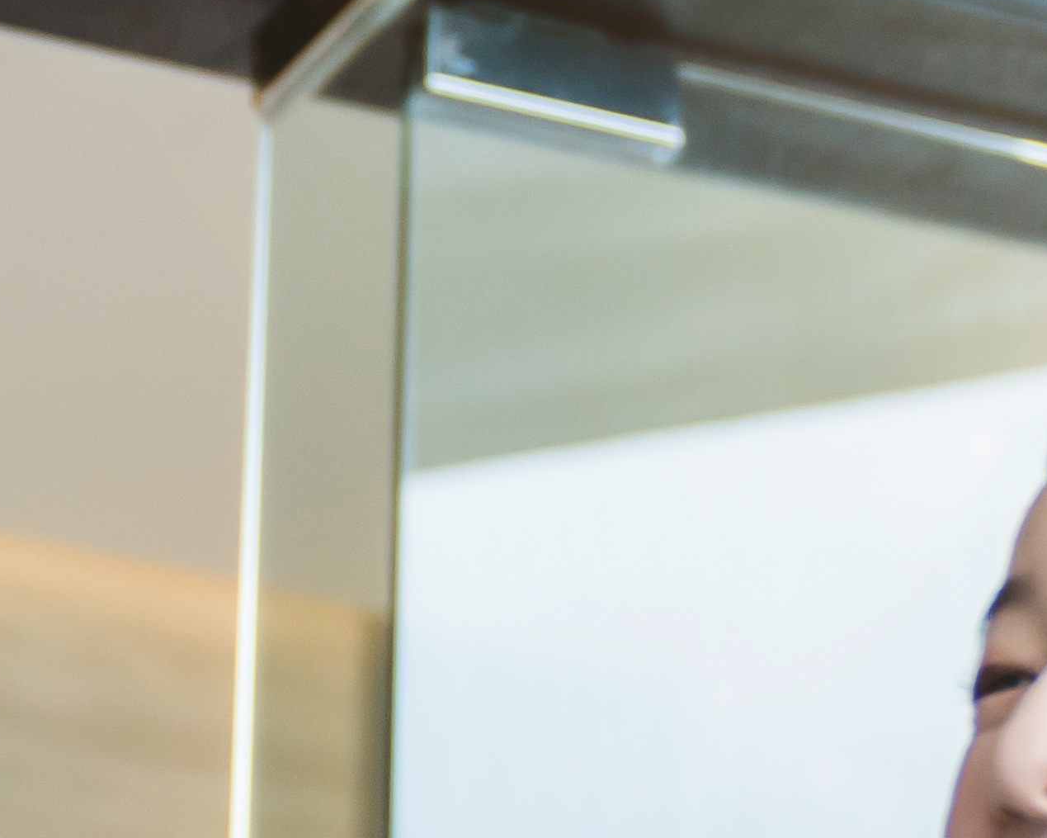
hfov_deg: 9.0
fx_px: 6197
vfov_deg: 7.6
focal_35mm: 200
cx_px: -1115
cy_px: 1191
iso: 500
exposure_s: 1/200
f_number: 2.8
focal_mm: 34
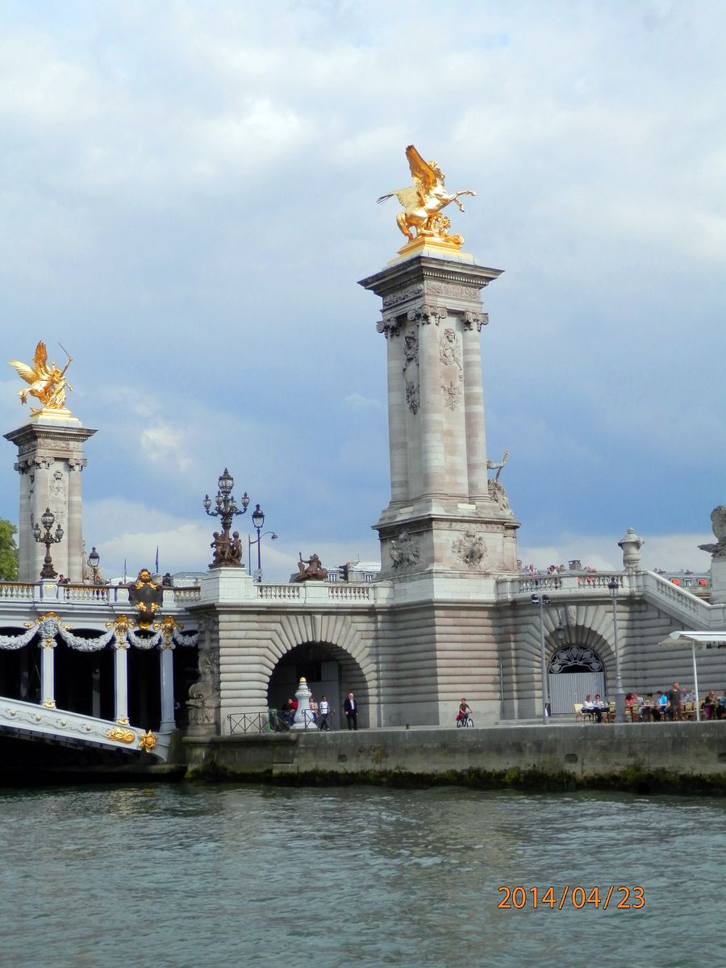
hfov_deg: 27.0
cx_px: 363
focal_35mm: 54
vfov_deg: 35.5
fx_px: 1510
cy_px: 484
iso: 80
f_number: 4.1
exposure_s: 1/500
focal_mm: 9.8
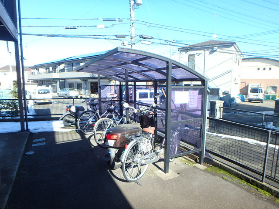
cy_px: 104
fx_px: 169
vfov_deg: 63.4
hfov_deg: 79.0
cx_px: 140
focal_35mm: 21
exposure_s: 1/400
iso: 125
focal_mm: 3.7
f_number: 3.5
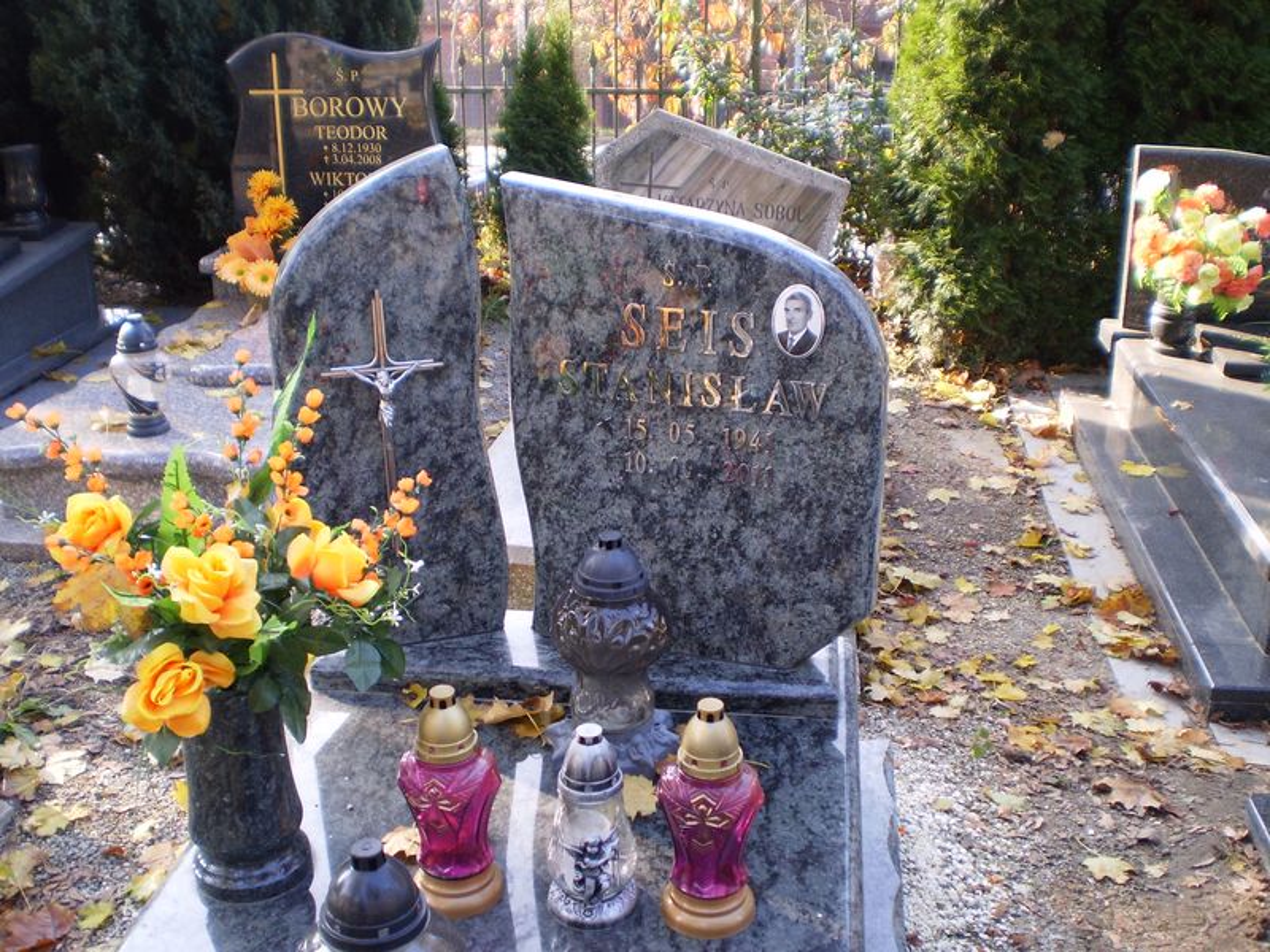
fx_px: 1321
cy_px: 476
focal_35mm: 36
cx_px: 635
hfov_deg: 51.4
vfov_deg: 39.7
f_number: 3.1
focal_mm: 6.3
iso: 64
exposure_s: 1/60
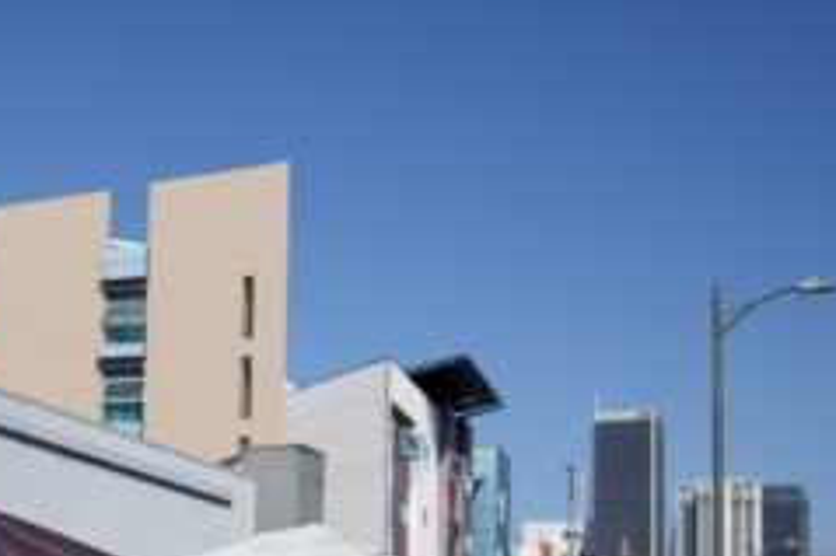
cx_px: 161
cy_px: 584
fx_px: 1624
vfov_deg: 18.8
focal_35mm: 70
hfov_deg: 28.2
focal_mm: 24
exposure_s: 1/8000
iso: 50
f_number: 1.4
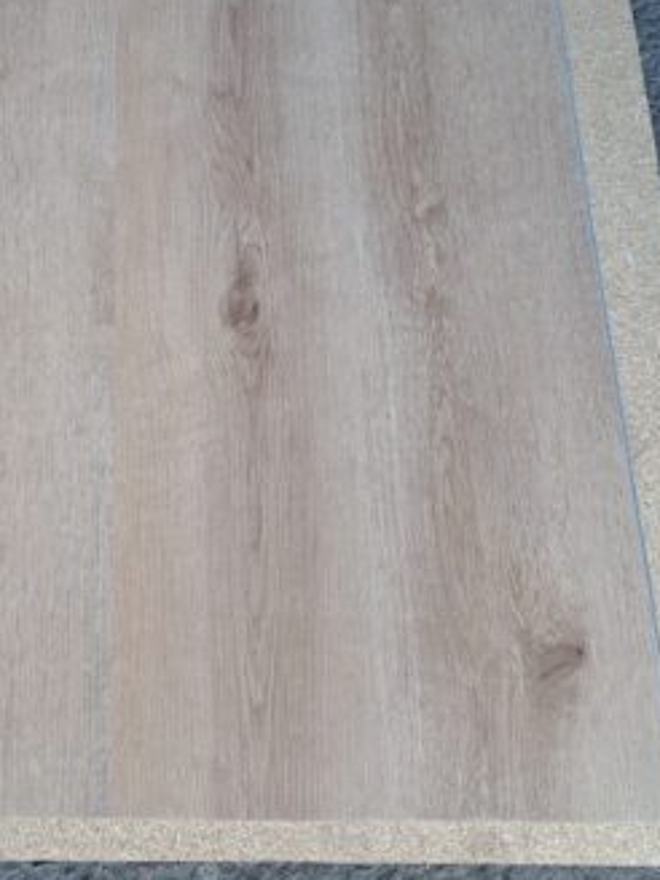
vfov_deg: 47.1
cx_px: 145
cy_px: 296
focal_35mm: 39
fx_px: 991
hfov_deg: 35.8
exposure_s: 1/50
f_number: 1.8
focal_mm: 5.23
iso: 80
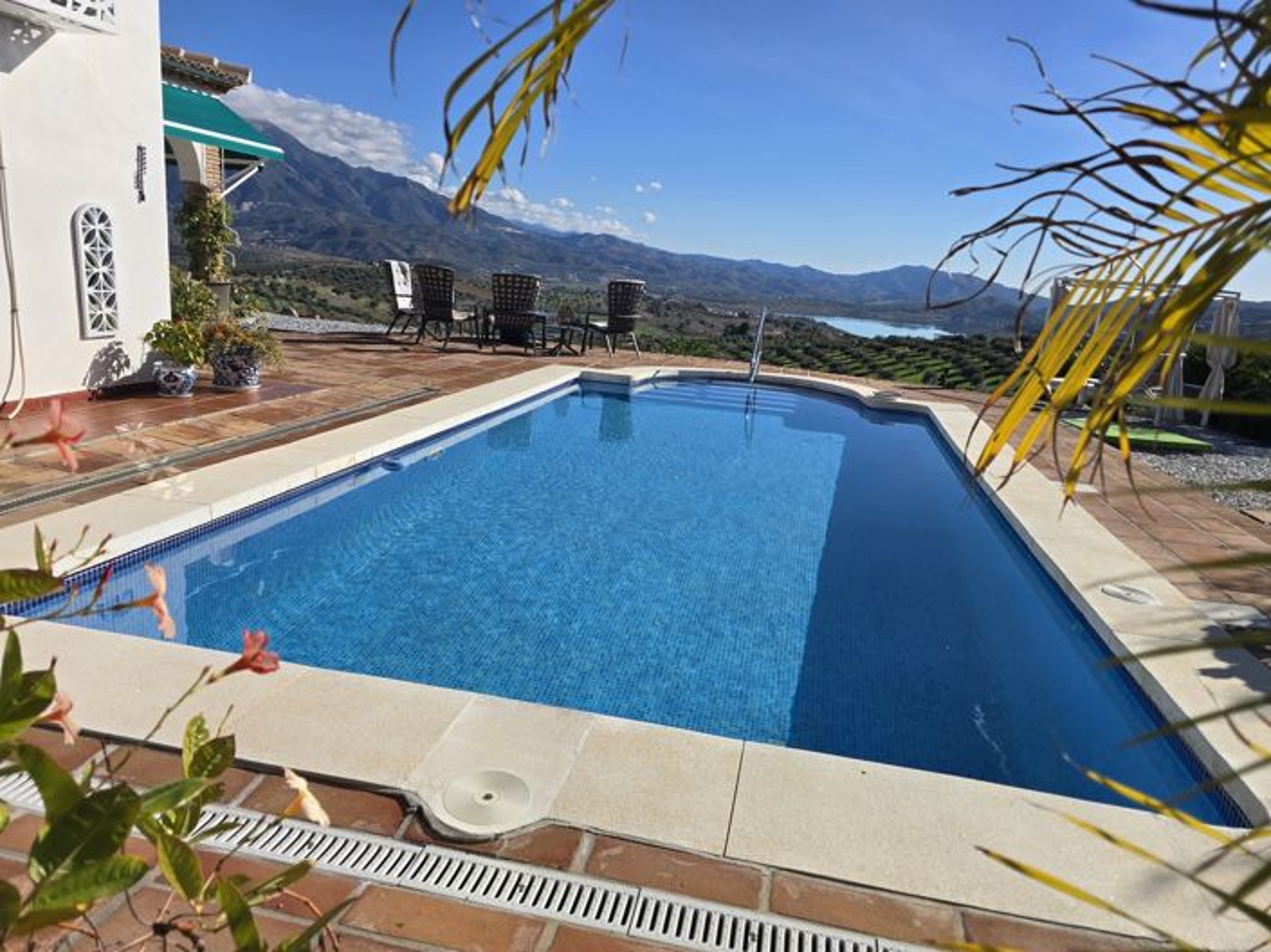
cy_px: 476
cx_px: 636
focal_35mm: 23
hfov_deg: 74.0
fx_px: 844
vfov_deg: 58.8
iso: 12
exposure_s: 1/1700
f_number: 1.7
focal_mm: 6.3
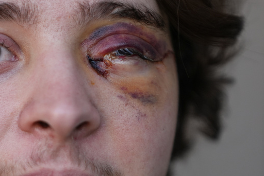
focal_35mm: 138
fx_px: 1013
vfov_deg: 9.9
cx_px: 55
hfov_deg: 14.8
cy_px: 152
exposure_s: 1/1250
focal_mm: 69
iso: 400
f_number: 2.8
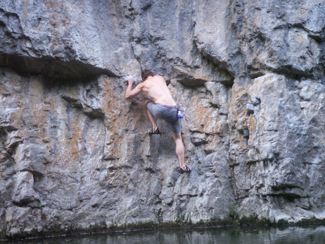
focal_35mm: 111
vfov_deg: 13.3
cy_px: 122
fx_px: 1042
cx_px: 162
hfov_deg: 17.7
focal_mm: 23.1
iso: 160
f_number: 3.8
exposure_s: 1/25
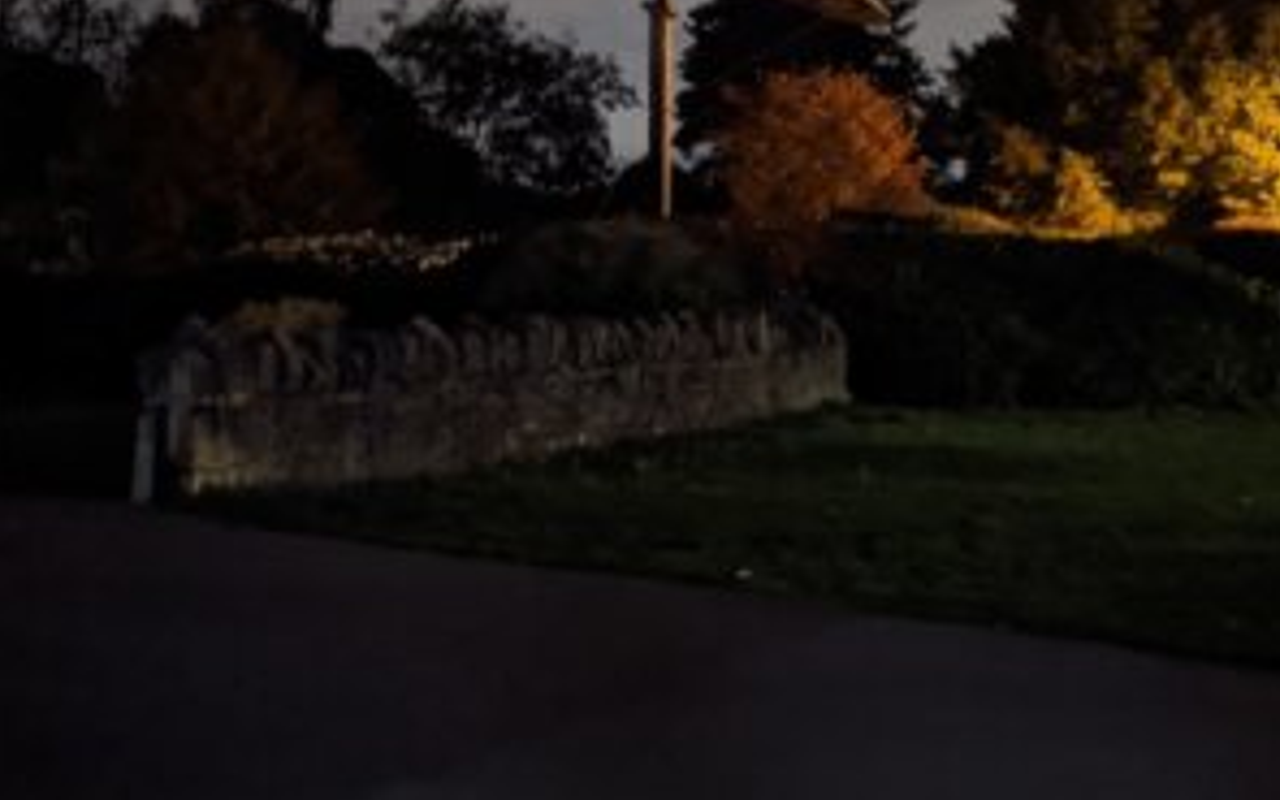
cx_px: 688
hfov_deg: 35.1
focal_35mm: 58
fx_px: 2023
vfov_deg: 21.4
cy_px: -39
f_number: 1.73
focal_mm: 4.38
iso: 1764
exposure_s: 1/2.94
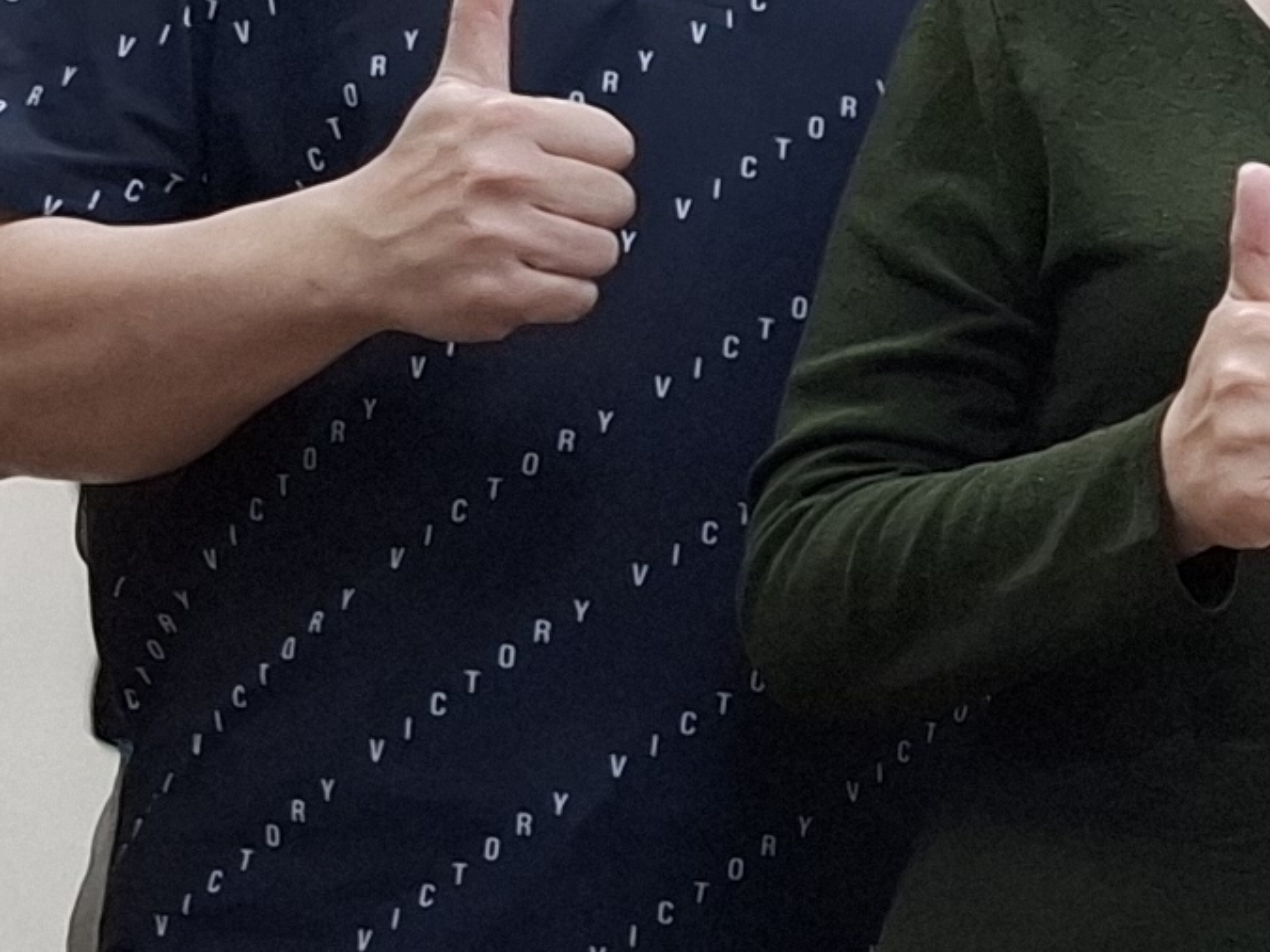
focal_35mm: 139
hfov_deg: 12.3
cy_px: 892
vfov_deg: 10.6
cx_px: 2636
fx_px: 5099
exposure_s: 1/60
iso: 160
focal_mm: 5.54
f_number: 1.8
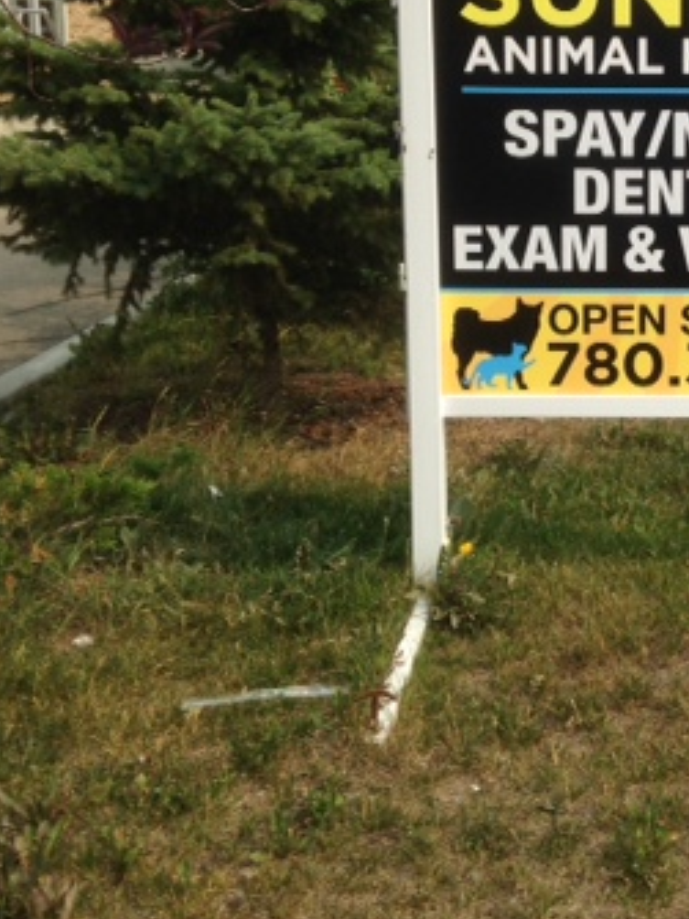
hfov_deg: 22.4
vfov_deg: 30.4
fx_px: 1673
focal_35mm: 63
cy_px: 269
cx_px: 684
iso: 50
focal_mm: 4.12
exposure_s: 1/1063
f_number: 2.4
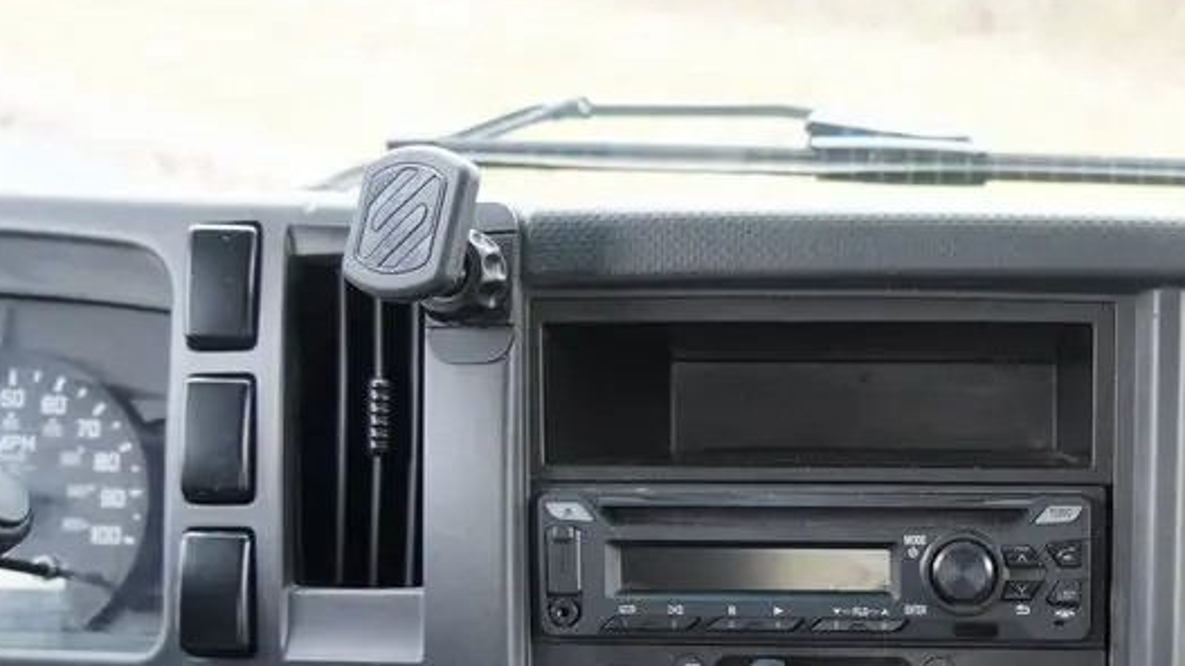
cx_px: 1082
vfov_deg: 21.2
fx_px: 1728
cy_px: 629
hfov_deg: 35.5
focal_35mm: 55
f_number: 3.5
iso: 160
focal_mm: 18
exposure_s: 1/30
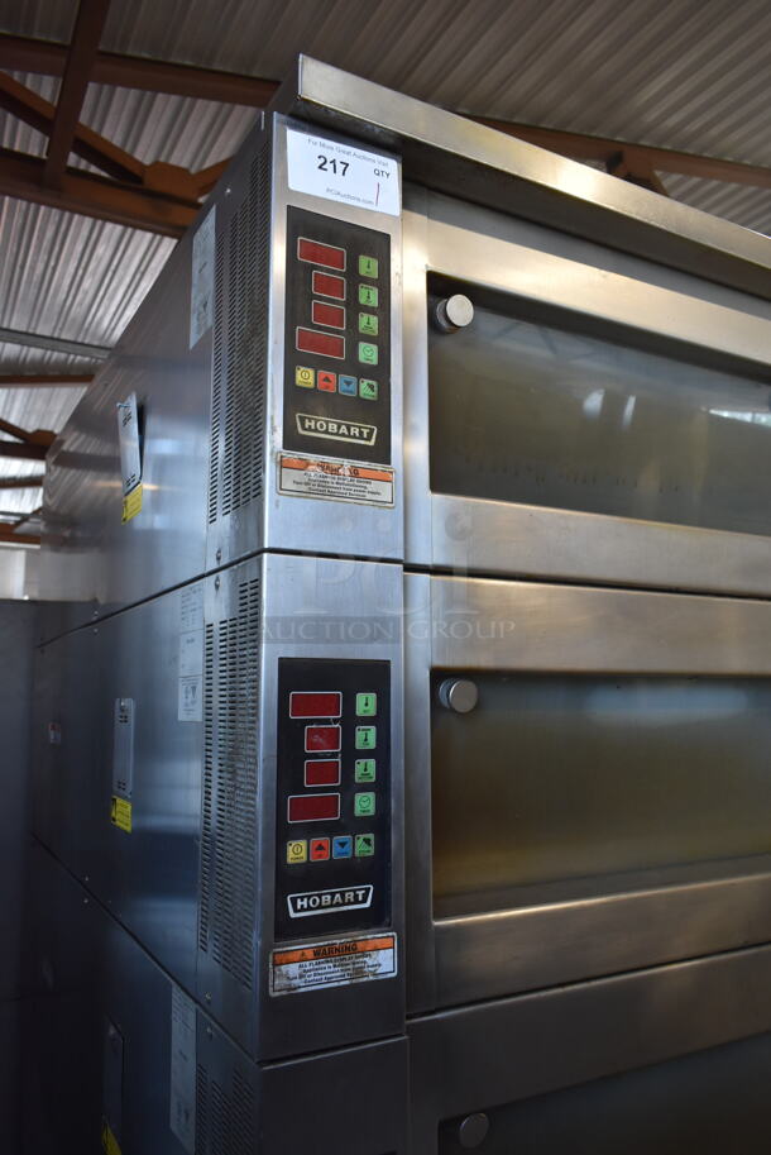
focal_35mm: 27
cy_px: 578
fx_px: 866
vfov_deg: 67.3
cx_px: 386
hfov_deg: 48.0
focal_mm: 18
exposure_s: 1/60
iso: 800
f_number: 5
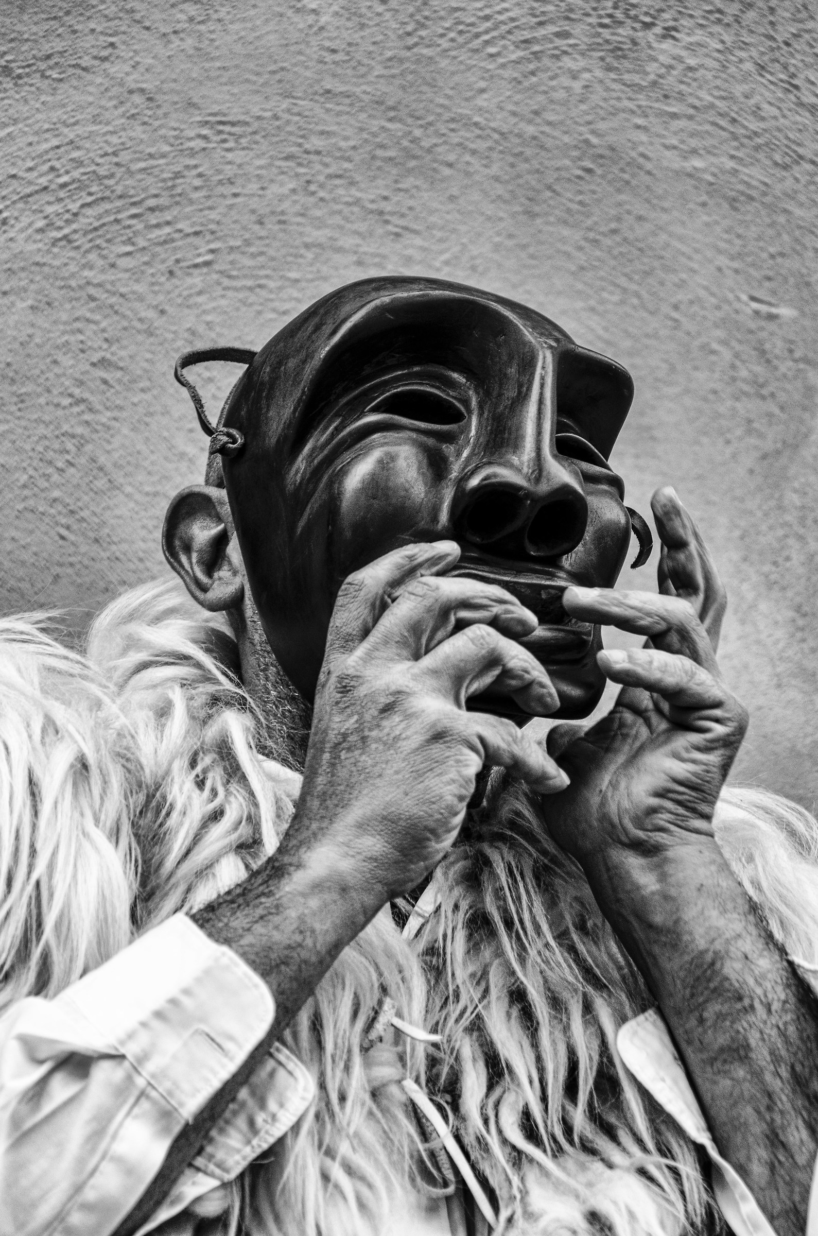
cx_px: 409
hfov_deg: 11.4
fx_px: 4109
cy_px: 618
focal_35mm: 120
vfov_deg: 17.1
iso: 250
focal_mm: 80
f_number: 5.6
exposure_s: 1/250
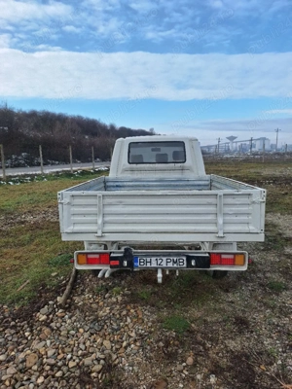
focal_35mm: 23
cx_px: 146
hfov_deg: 58.9
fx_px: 259
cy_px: 194
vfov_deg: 73.9
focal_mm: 5.54
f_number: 1.8
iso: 40
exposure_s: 1/1429
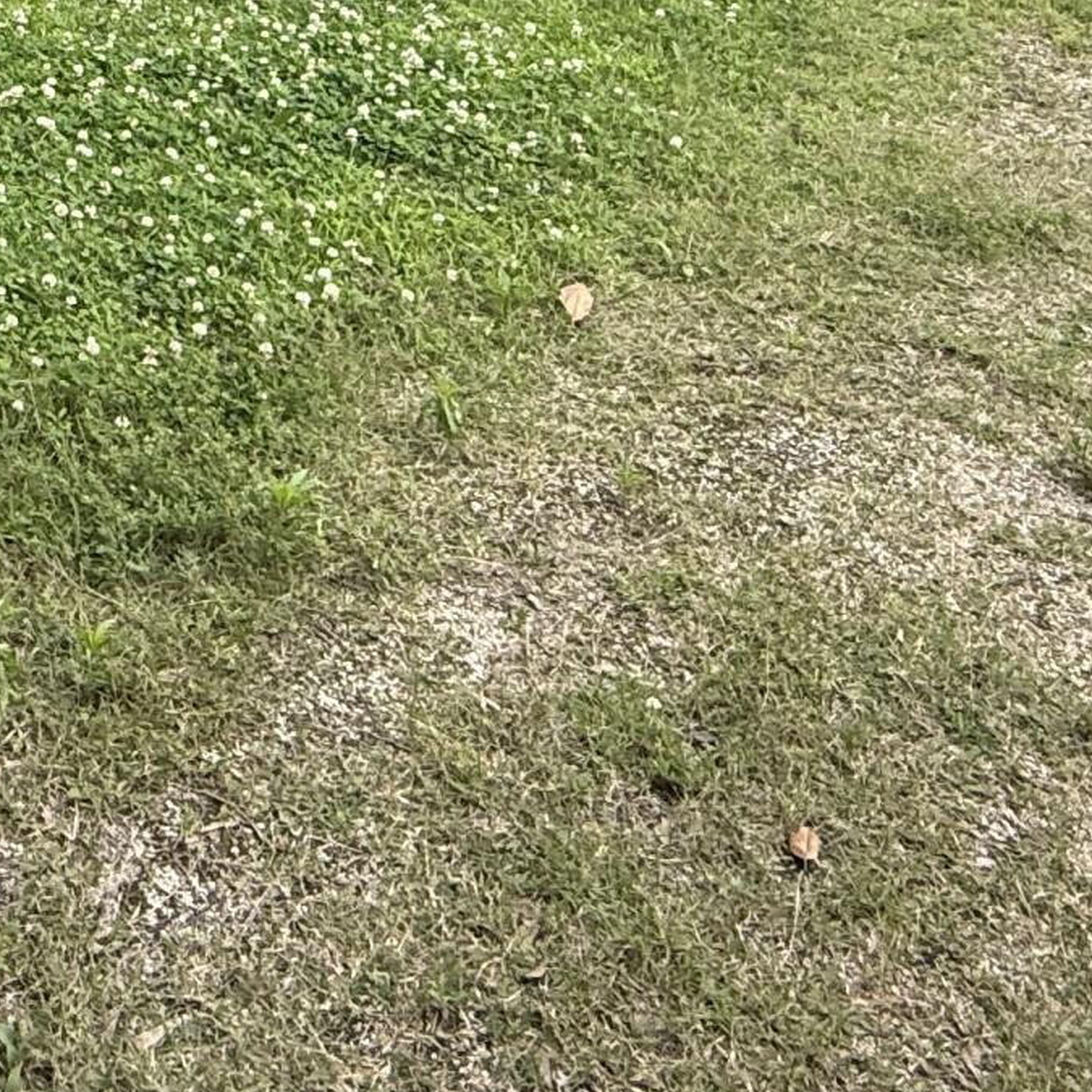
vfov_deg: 26.2
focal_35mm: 55
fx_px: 1963
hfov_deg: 29.6
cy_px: -354
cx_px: 79
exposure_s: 1/527
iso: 50
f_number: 2.2
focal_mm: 2.22
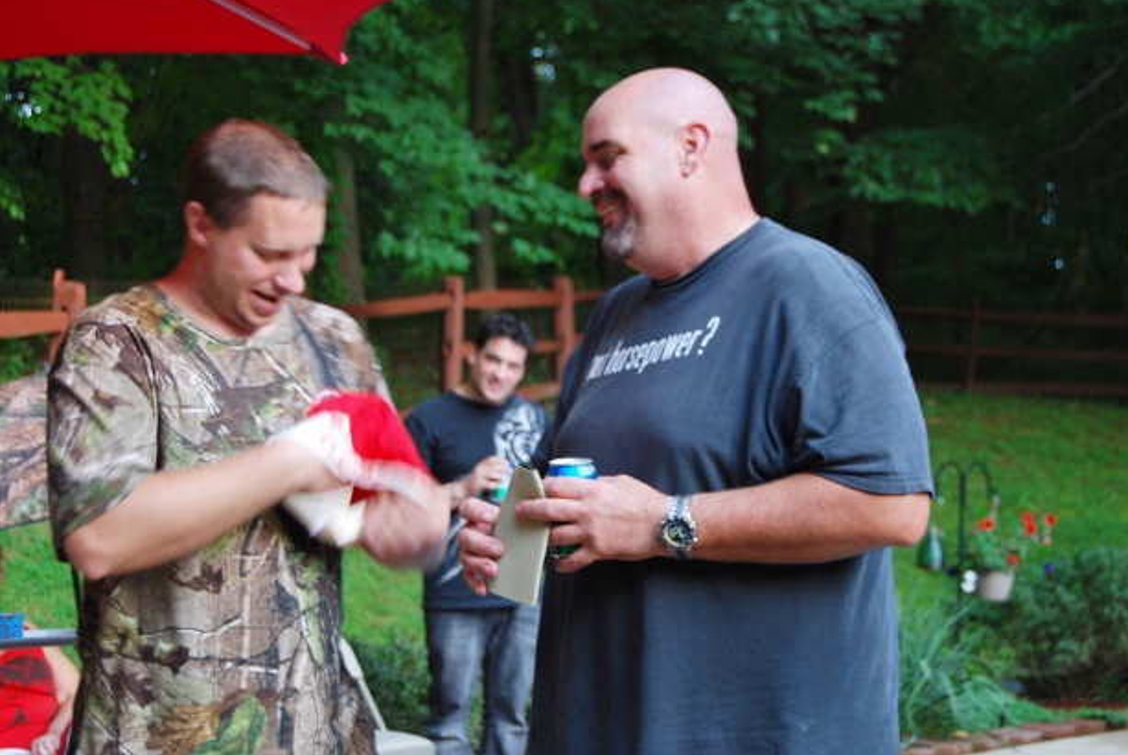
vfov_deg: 19.4
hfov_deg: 28.6
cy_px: 385
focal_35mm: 71
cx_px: 559
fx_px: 2212
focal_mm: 45
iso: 200
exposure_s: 1/30
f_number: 5.3
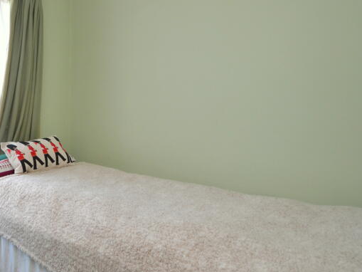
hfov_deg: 52.5
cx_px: 23
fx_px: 303
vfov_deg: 47.6
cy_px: 95
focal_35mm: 29
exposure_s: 1/60
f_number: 4
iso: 400
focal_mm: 10
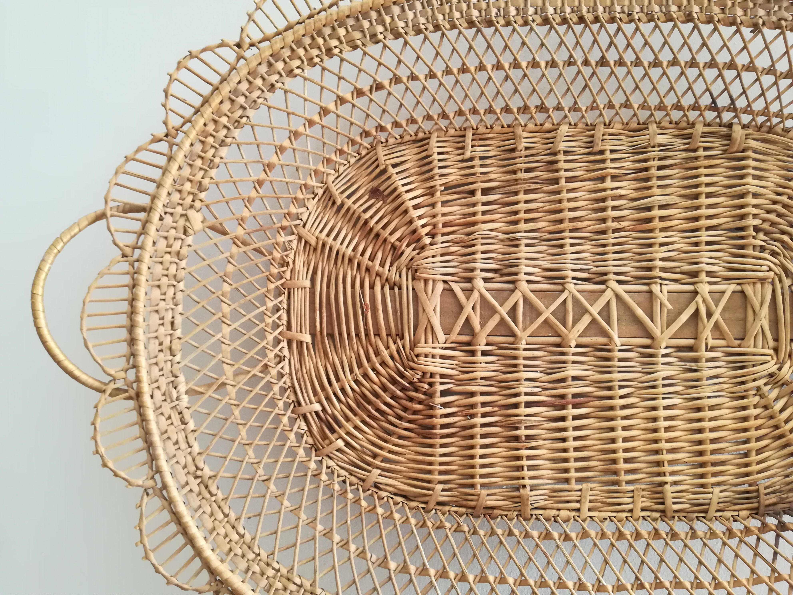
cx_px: 396
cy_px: 298
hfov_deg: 67.3
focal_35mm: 26
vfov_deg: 53.1
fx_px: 596
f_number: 2.2
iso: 320
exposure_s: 1/33.3
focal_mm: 3.83
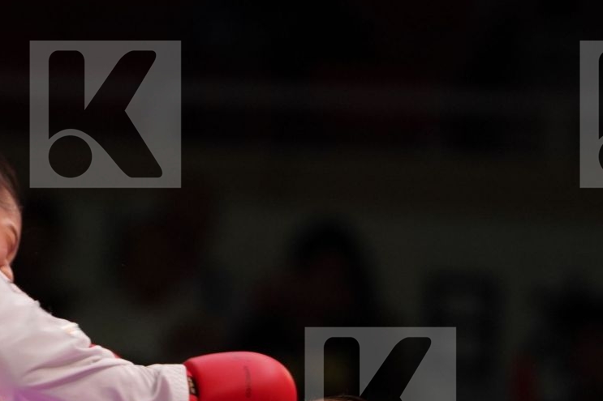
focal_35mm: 720
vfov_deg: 1.9
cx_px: 106
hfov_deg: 2.9
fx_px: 12057
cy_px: 401
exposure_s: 1/1000
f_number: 2.8
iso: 800
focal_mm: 198
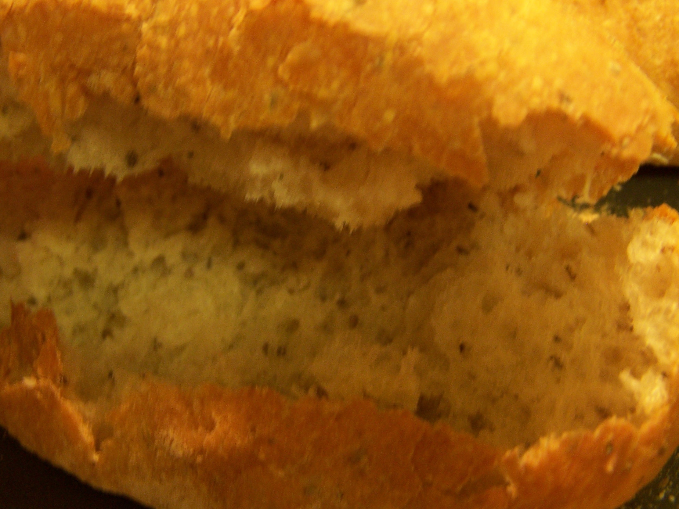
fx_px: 863
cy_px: 228
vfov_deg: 32.8
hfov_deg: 42.9
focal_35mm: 44
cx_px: 334
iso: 140
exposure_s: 1/8
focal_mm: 6.3
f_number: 2.8
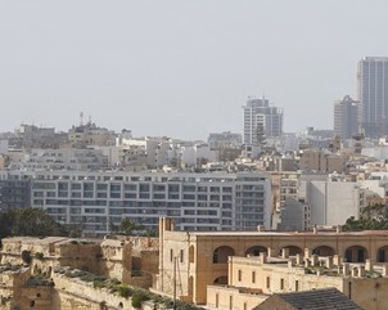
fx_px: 2742
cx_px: 646
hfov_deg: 7.9
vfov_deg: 6.5
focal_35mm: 239
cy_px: 250
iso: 100
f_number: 9
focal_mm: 64
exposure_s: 1/320
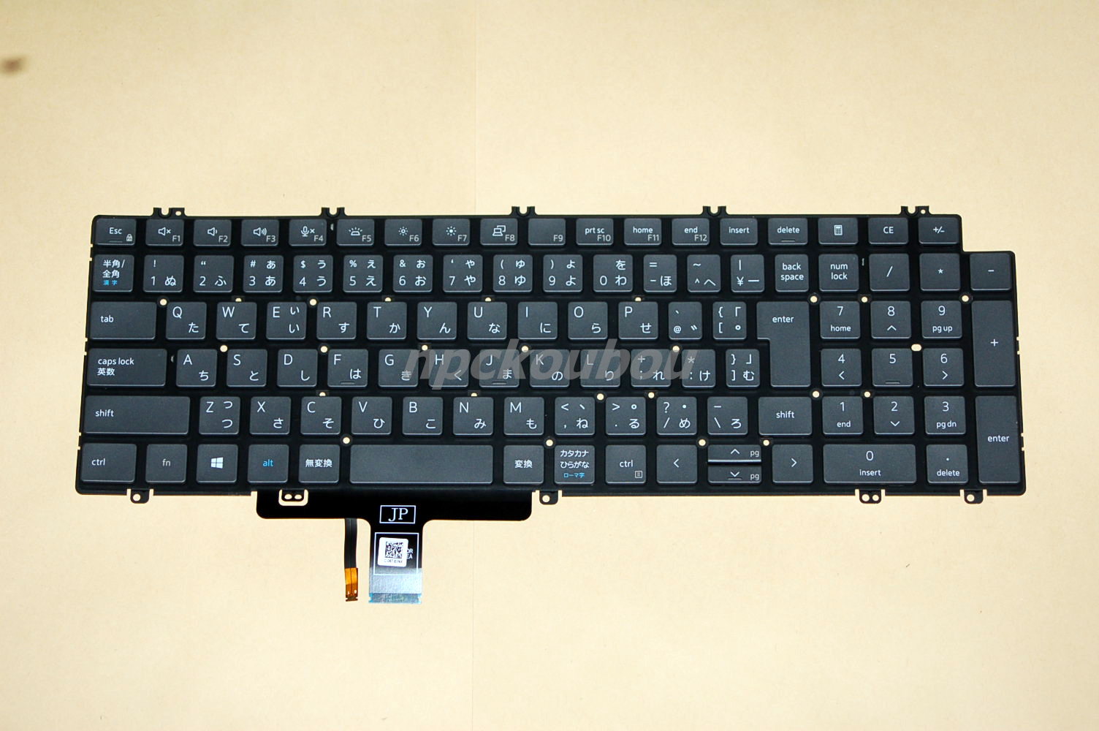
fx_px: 3203
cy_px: 366
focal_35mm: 105
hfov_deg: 19.5
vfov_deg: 13.0
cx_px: 550
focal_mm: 70
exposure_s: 1/125
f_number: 5.6
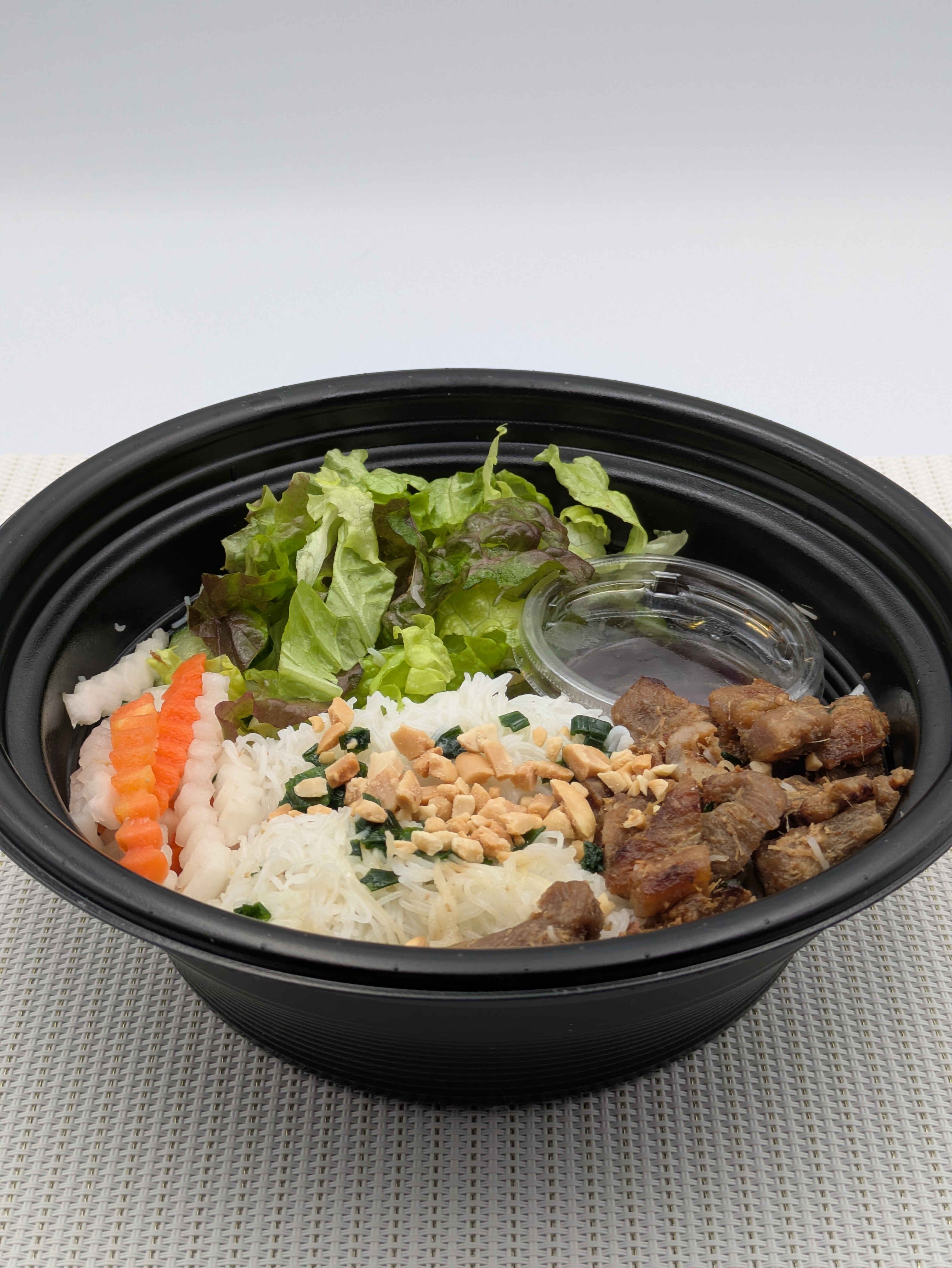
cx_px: 476
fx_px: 1869
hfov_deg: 28.6
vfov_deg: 37.5
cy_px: 634
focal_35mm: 51
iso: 47
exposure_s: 1/127
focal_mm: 5.43
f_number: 1.89
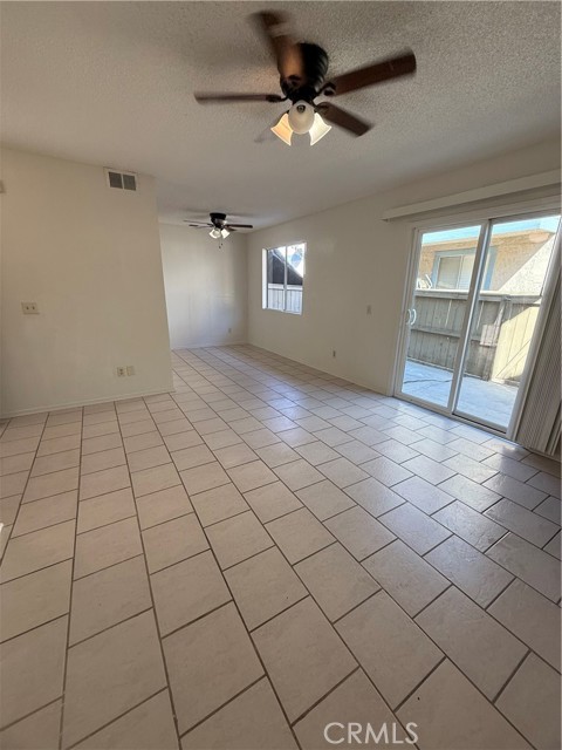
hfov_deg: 85.7
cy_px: 375
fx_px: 303
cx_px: 281
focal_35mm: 14
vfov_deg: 102.1
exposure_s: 1/120
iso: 125
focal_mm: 2.22
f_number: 2.2
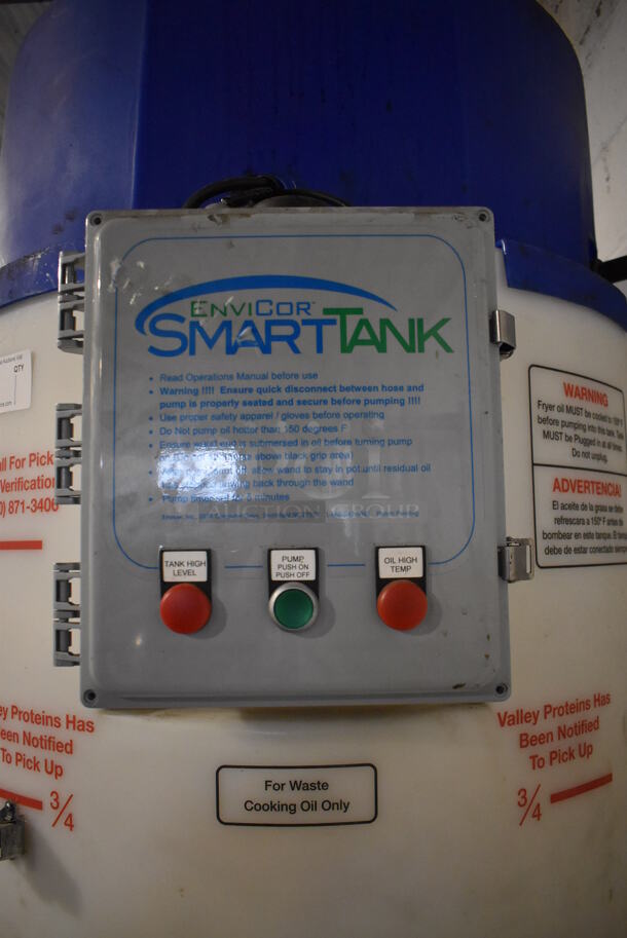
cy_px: 469
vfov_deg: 67.3
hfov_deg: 48.0
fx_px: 704
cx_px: 314
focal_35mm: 27
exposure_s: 1/125
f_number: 3.5
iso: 3600
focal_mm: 18
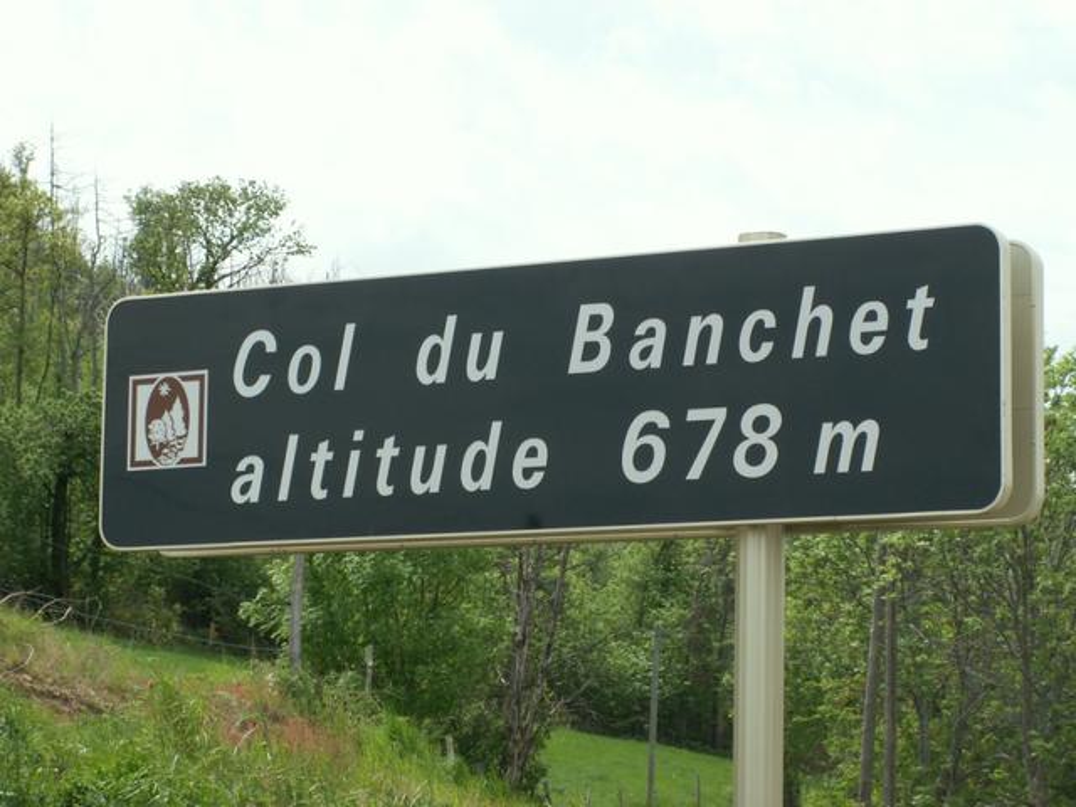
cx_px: 538
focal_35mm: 110
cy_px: 404
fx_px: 3419
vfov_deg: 13.5
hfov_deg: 17.9
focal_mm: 17.92
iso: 50
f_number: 7.1
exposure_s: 1/125
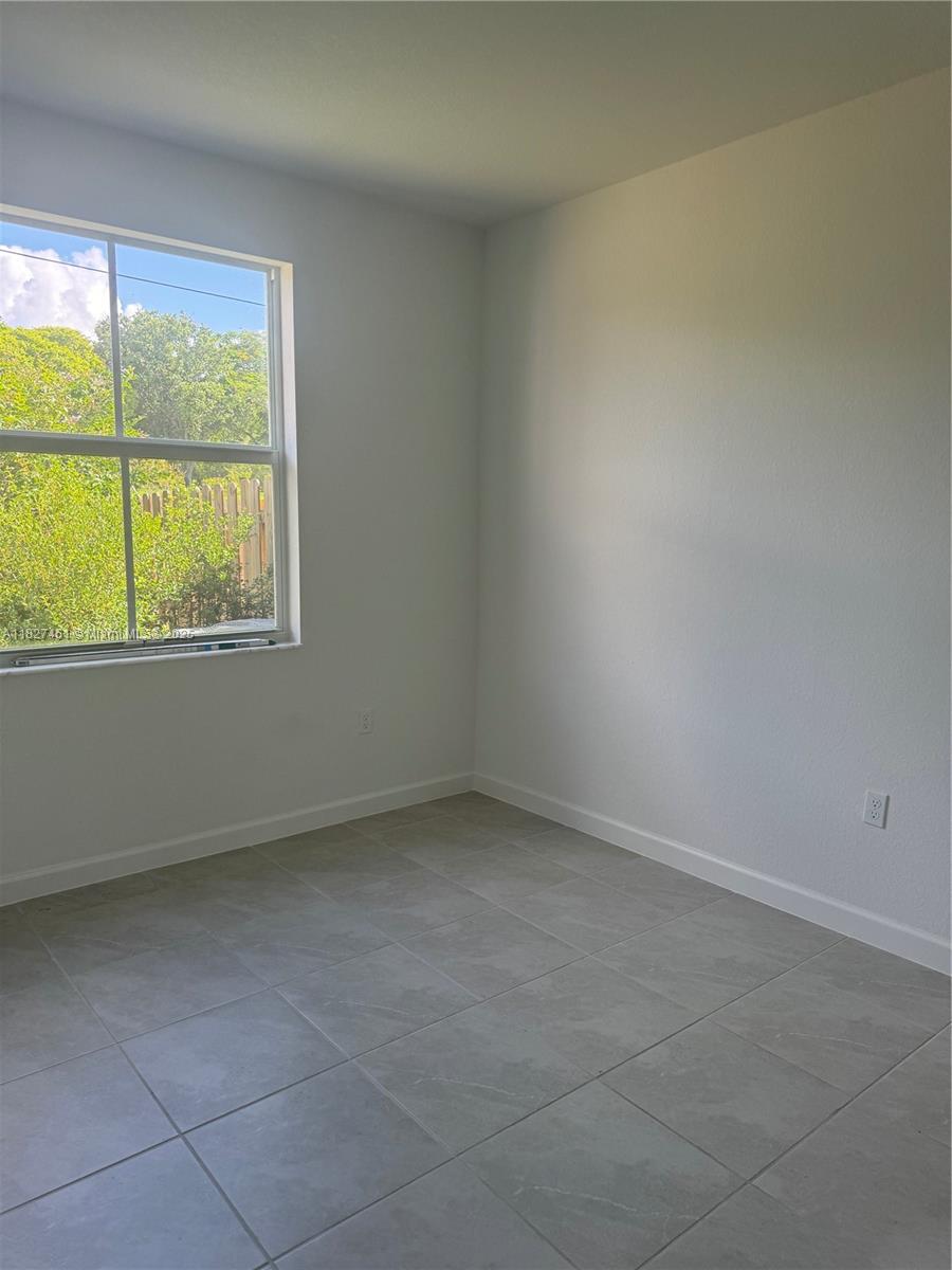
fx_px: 880
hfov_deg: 56.8
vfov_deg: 71.6
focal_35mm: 24
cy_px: 635
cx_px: 476
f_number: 1.78
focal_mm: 6.76
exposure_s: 1/167
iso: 100
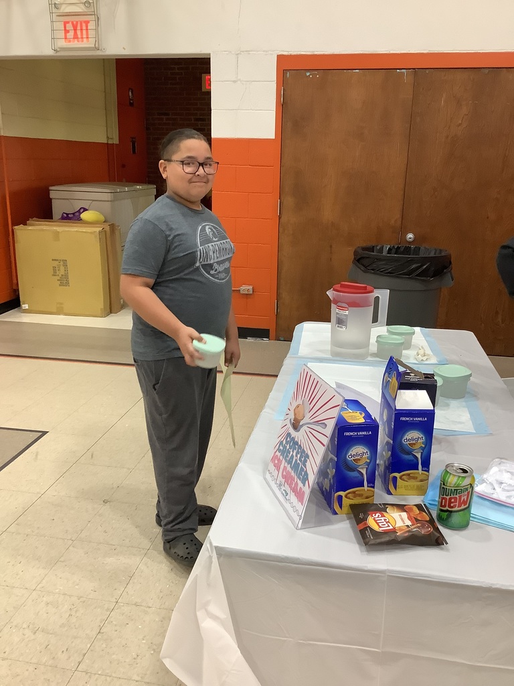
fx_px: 614
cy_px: 343
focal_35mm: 31
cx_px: 257
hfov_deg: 45.4
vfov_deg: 58.4
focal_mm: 3.3
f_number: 2.4
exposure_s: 1/60
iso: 250
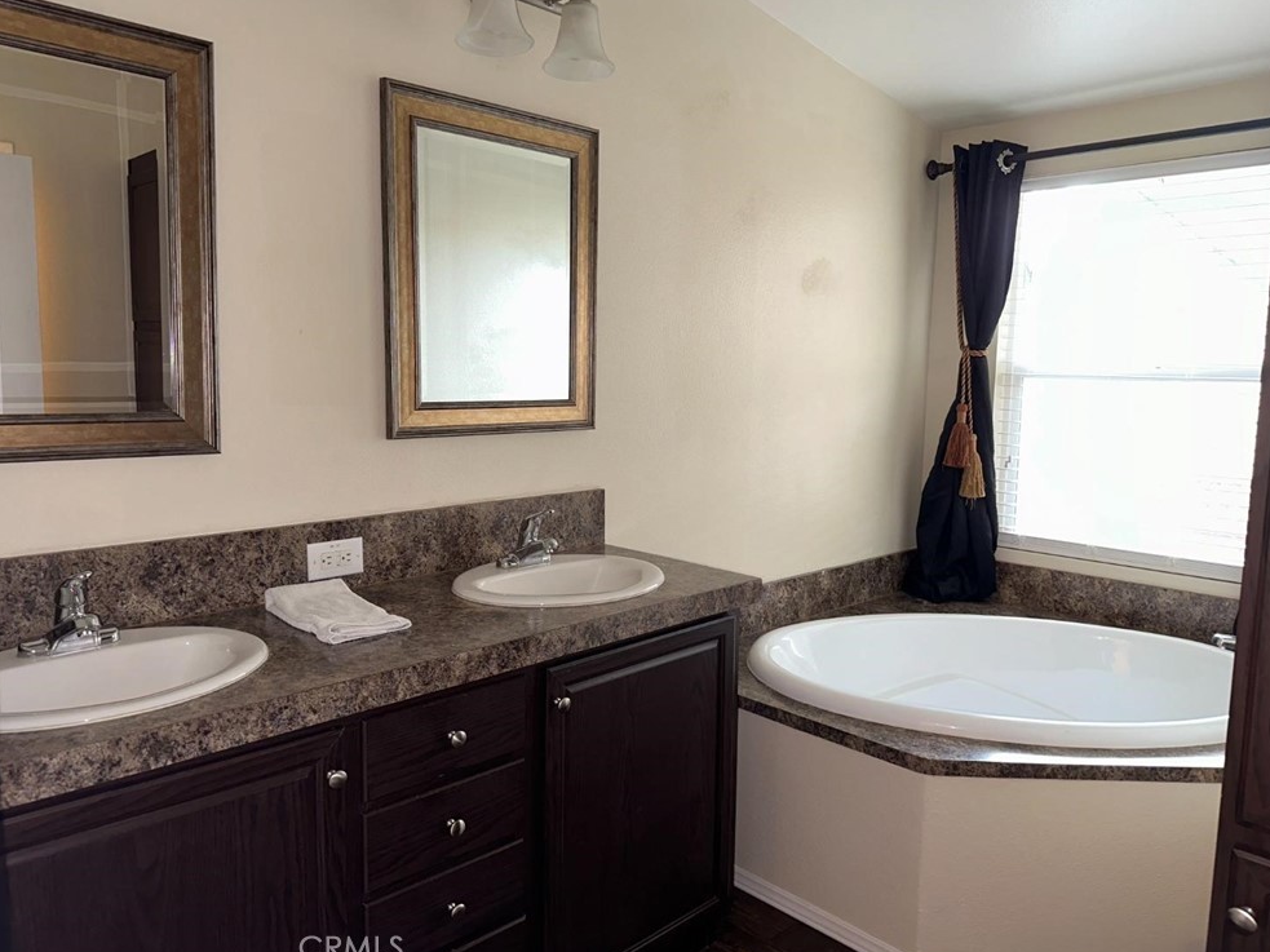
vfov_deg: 54.9
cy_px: 470
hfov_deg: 69.4
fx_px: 917
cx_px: 618
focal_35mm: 25
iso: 100
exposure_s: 1/15
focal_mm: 6.86
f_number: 1.78
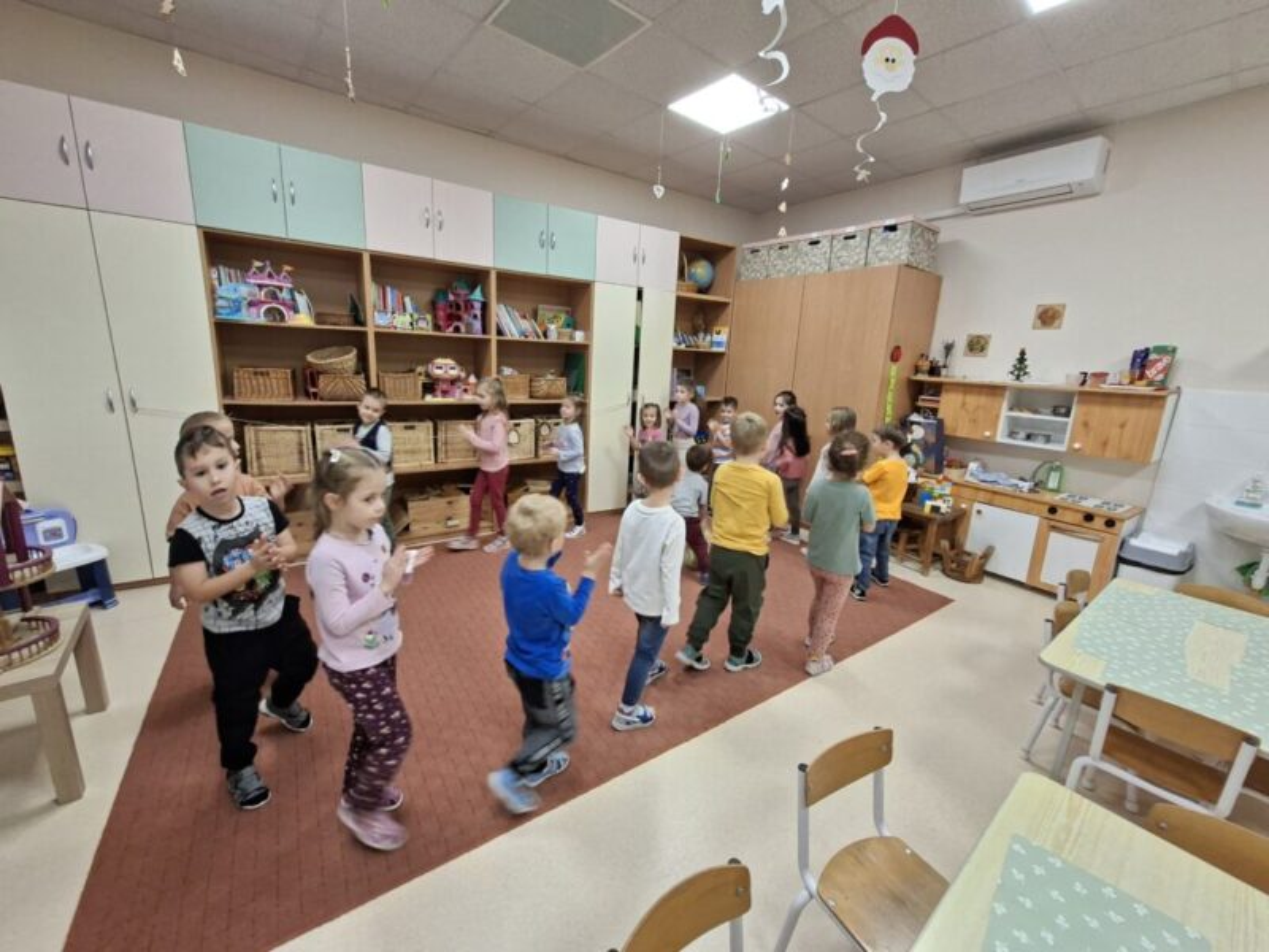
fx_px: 477
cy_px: 476
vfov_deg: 89.9
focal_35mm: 13
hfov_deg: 106.2
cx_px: 634
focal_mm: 1.74
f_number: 2.2
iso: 160
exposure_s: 1/33
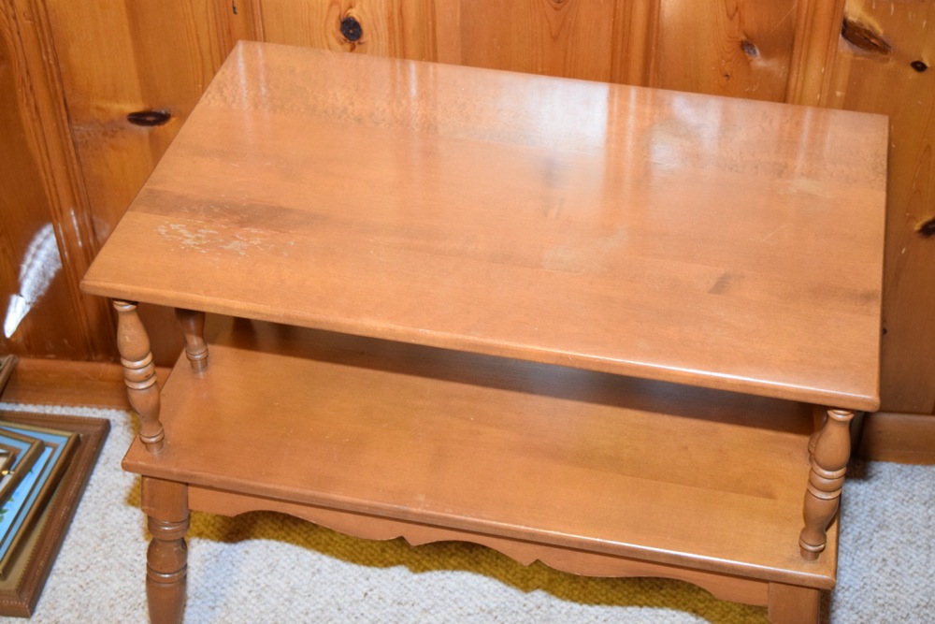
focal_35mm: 57
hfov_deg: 35.0
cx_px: 468
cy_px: 312
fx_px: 1481
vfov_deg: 23.8
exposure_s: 1/60
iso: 2800
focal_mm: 38
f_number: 4.8
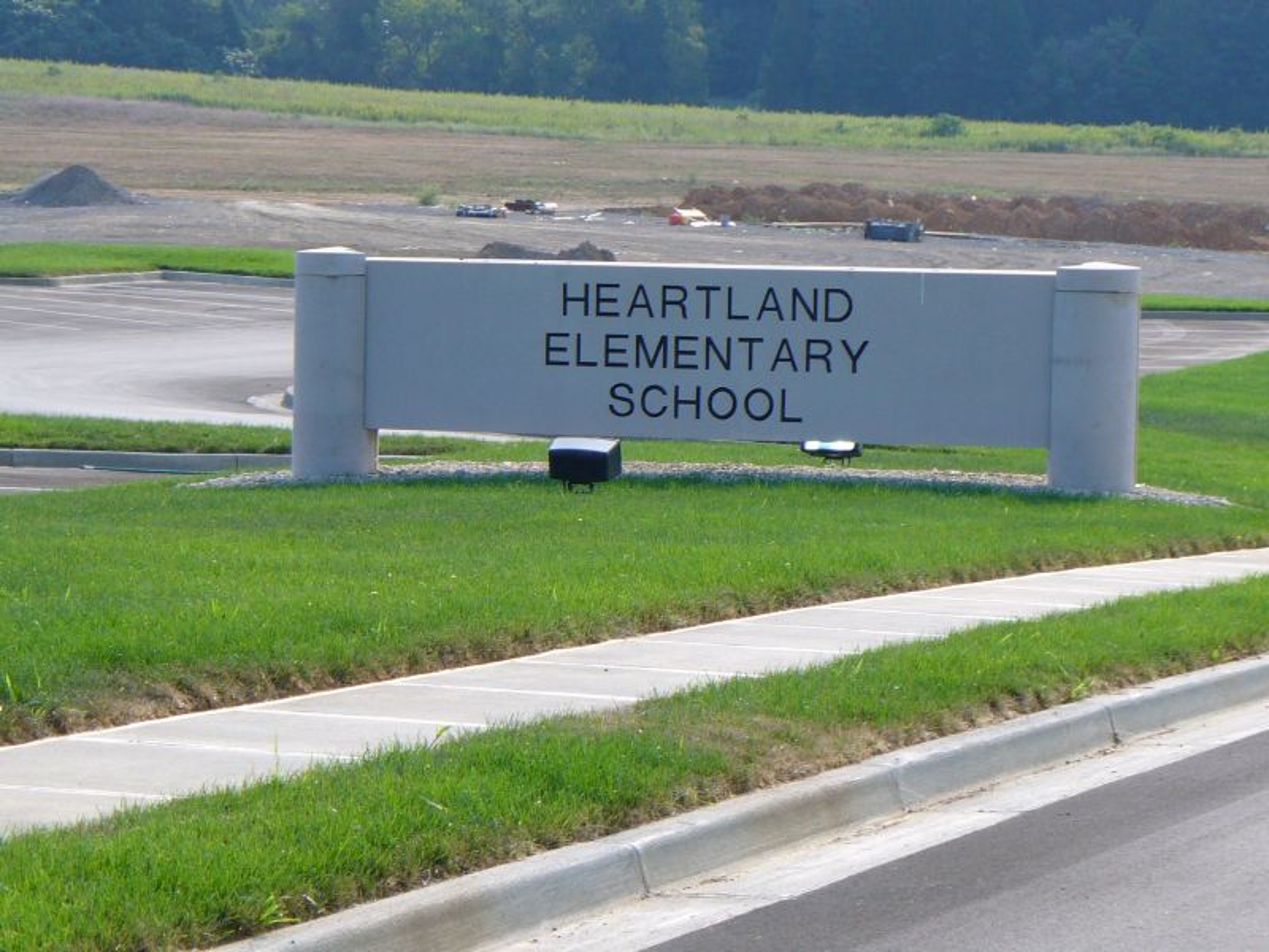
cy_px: 476
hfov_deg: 11.4
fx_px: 6379
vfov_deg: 8.5
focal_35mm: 174
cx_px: 634
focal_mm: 21
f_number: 3.7
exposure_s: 1/640
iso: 80
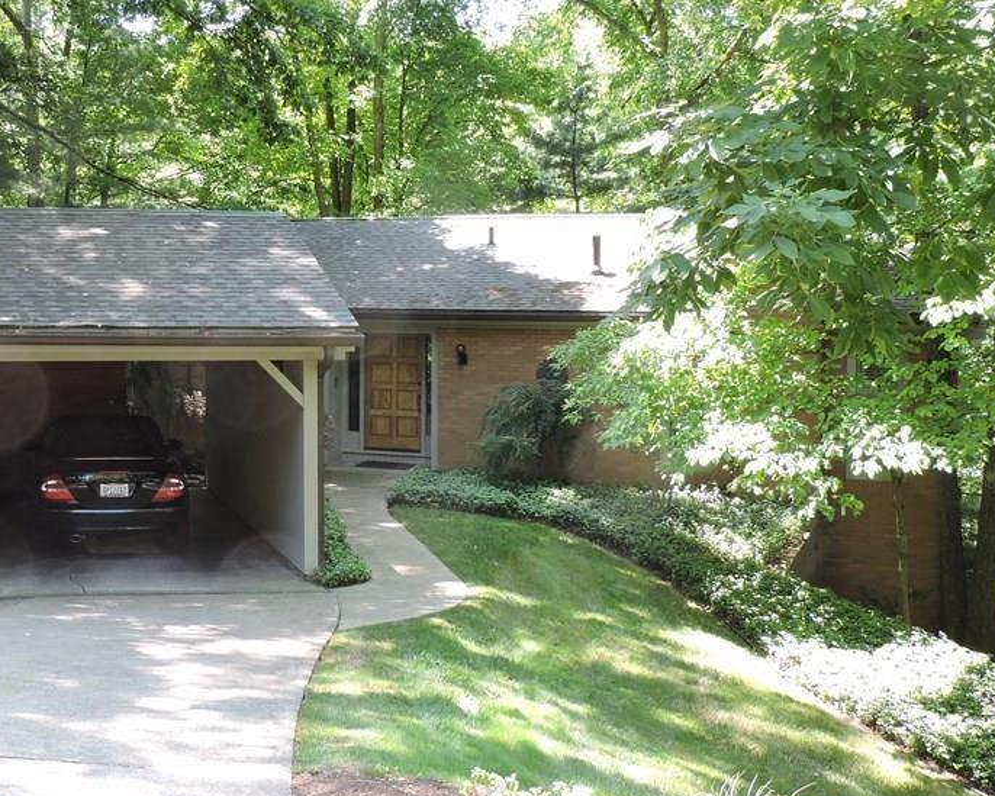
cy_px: 325
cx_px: 290
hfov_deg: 36.1
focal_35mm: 51
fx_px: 1502
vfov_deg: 29.6
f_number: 3.3
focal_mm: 6.2
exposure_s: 1/50
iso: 100
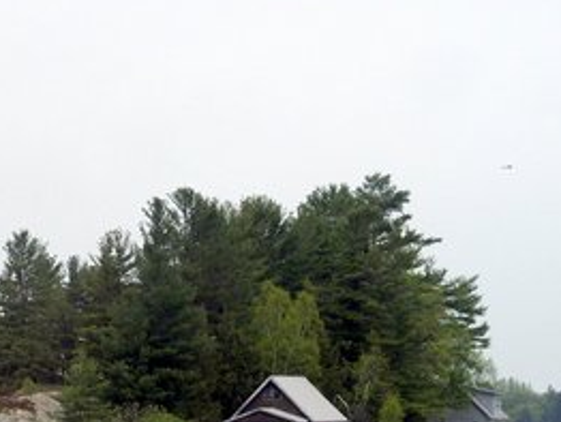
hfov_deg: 8.7
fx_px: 3682
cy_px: 328
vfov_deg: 6.5
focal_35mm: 227
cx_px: 131
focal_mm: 26.2
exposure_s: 1/400
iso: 100
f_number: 3.5
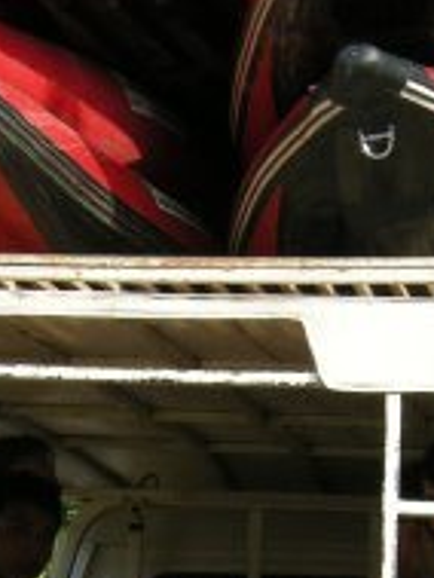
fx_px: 3507
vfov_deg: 9.4
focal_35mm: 210
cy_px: 575
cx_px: 278
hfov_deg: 7.1
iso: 64
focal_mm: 12.9
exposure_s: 1/185
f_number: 4.9
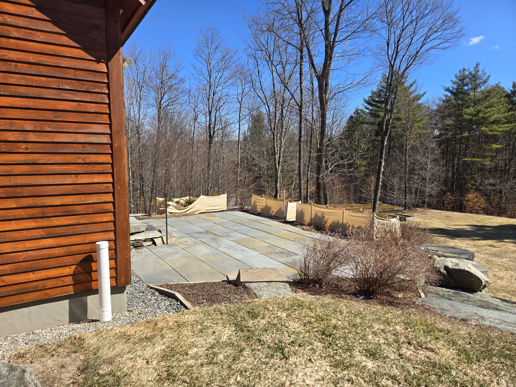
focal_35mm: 23
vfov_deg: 58.9
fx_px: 343
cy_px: 194
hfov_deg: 73.9
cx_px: 258
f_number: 1.8
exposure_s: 1/1414
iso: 25
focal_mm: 5.4
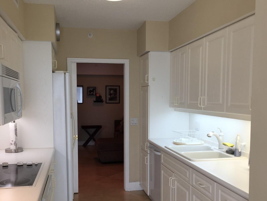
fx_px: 293
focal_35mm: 38
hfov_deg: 49.0
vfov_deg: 37.6
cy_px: 122
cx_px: 127
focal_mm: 4.15
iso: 32
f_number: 2.2
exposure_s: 1/60
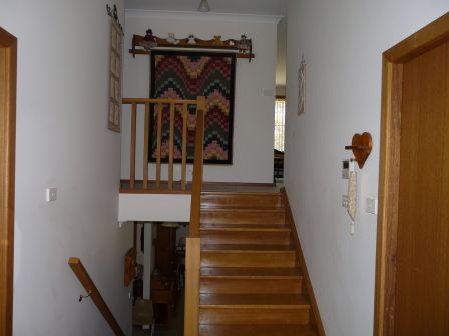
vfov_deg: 48.2
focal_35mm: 29
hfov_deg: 61.7
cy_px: 168
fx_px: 376
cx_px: 224
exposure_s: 1/30
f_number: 2.8
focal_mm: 4.7
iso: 100
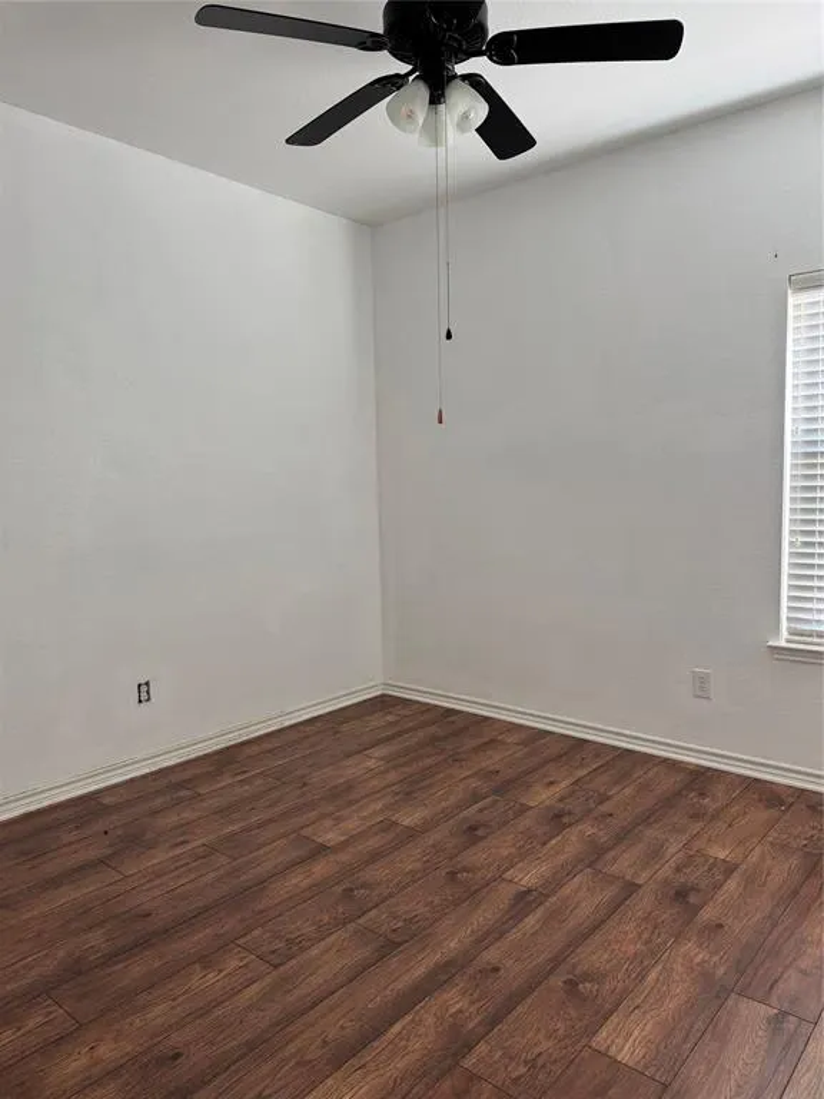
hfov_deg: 56.8
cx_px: 412
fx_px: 762
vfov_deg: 71.6
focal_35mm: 24
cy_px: 550
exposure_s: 1/60
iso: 160
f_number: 1.78
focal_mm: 6.76
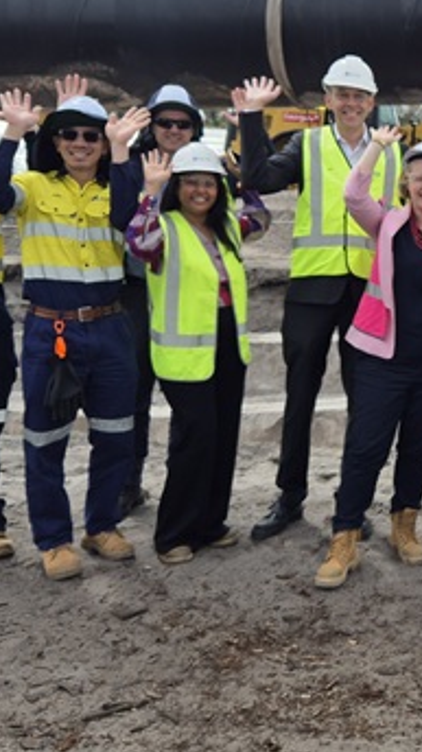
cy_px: 285
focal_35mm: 51
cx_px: 551
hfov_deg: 21.2
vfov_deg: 40.3
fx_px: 1017
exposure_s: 1/2120
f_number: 1.8
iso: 25
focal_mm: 5.4
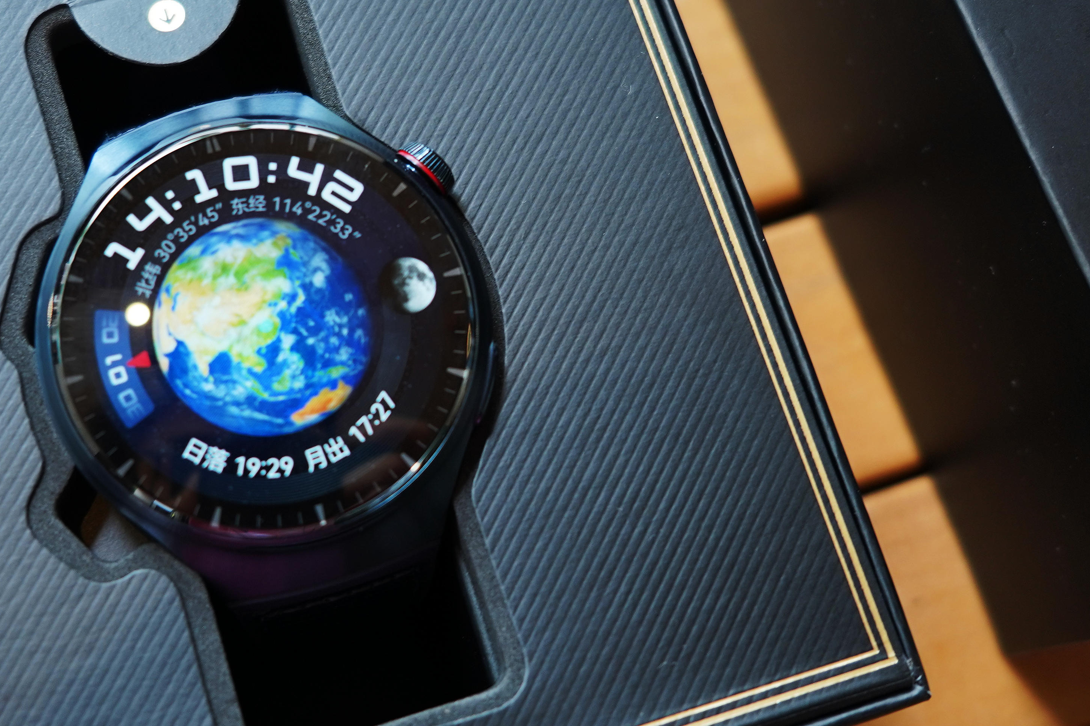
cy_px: 331
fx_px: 1756
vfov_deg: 23.4
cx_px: 379
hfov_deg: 34.2
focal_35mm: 58
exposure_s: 1/60
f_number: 4
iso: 320
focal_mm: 28
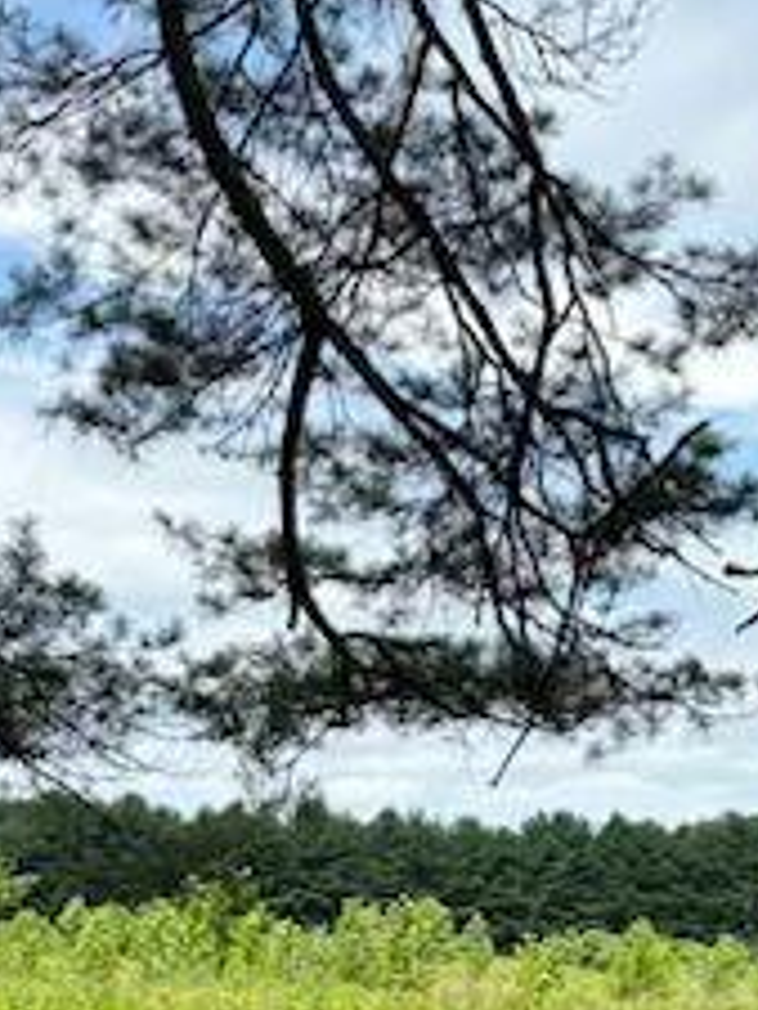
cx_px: 247
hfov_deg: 19.8
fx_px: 2158
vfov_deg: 25.2
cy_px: 988
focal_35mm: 74
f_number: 1.6
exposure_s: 1/2639
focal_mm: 5.96
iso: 50
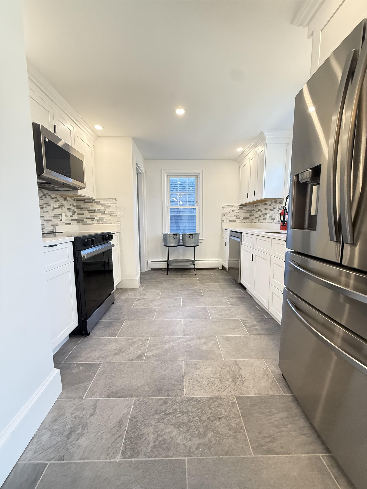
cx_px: 184
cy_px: 244
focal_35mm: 14
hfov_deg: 85.7
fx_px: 198
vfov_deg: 102.1
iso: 500
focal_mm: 2.22
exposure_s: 1/120
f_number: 2.2
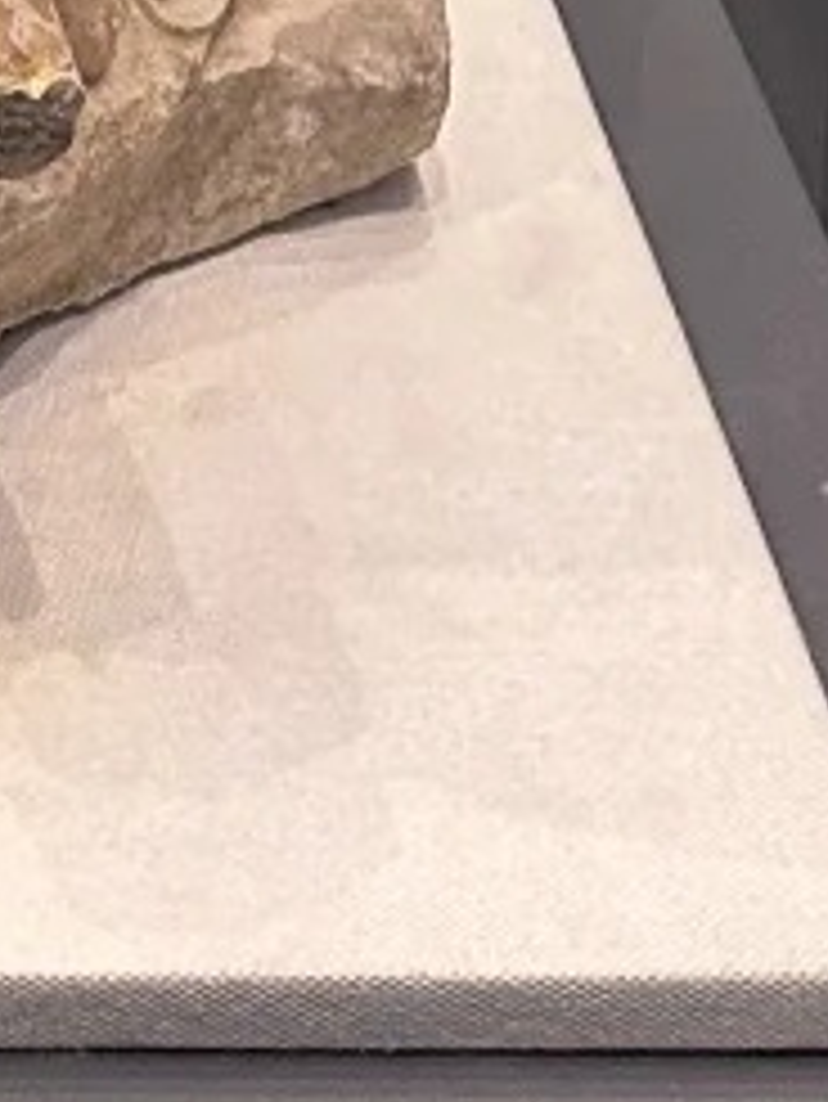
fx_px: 4493
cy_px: -1907
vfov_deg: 10.8
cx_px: -698
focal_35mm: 141
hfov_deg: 9.9
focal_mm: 6.86
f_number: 1.78
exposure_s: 1/50
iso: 250
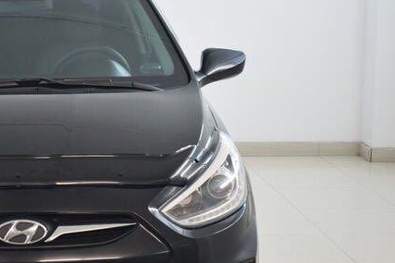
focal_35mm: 98
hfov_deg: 20.3
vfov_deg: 14.0
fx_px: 1076
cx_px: 19
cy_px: 159
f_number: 4.2
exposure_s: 1/100
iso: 1000
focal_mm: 31
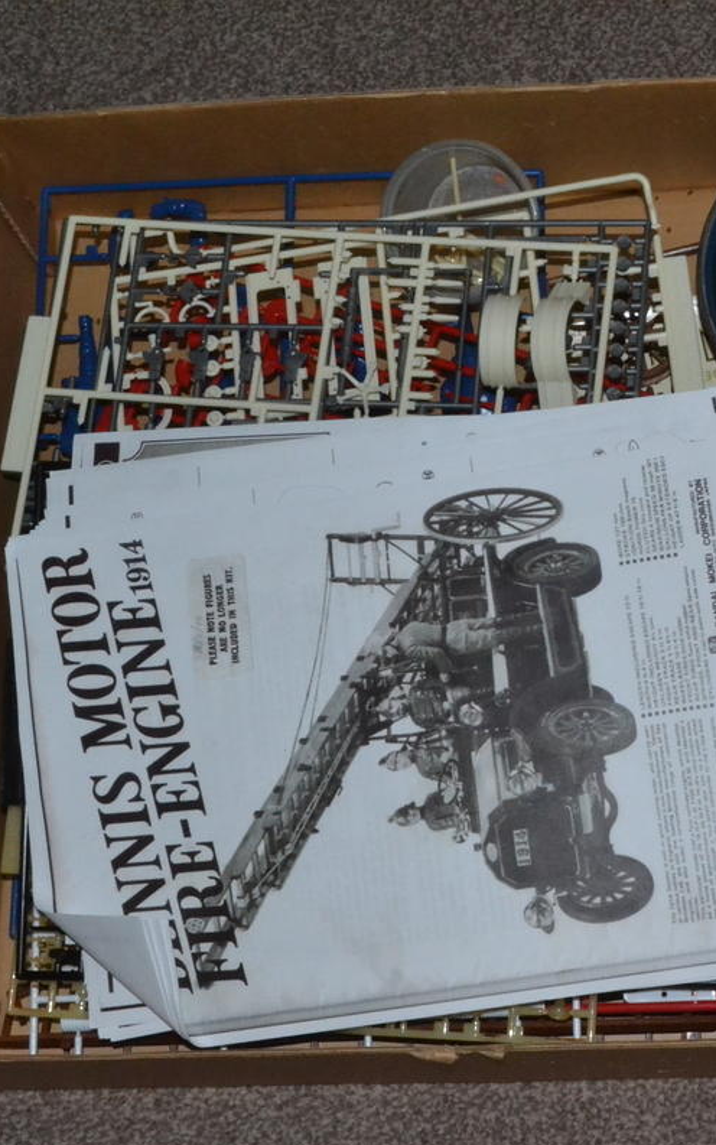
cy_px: 576
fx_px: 2309
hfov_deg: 17.3
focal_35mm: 74
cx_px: 664
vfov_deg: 27.8
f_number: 25
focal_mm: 32
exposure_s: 1/60
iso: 3200
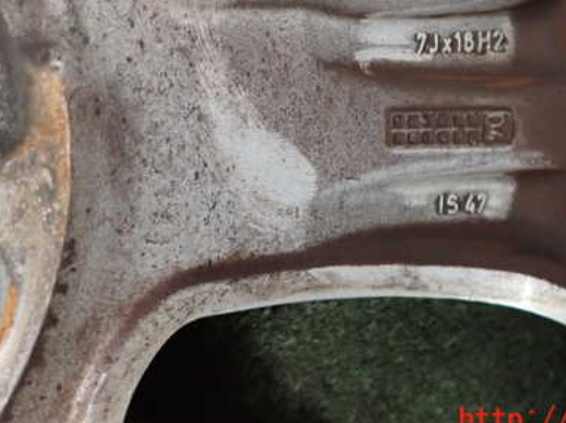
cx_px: 350
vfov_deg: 36.0
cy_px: 109
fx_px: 637
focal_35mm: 39
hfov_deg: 47.5
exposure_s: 1/30
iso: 800
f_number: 2
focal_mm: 4.5
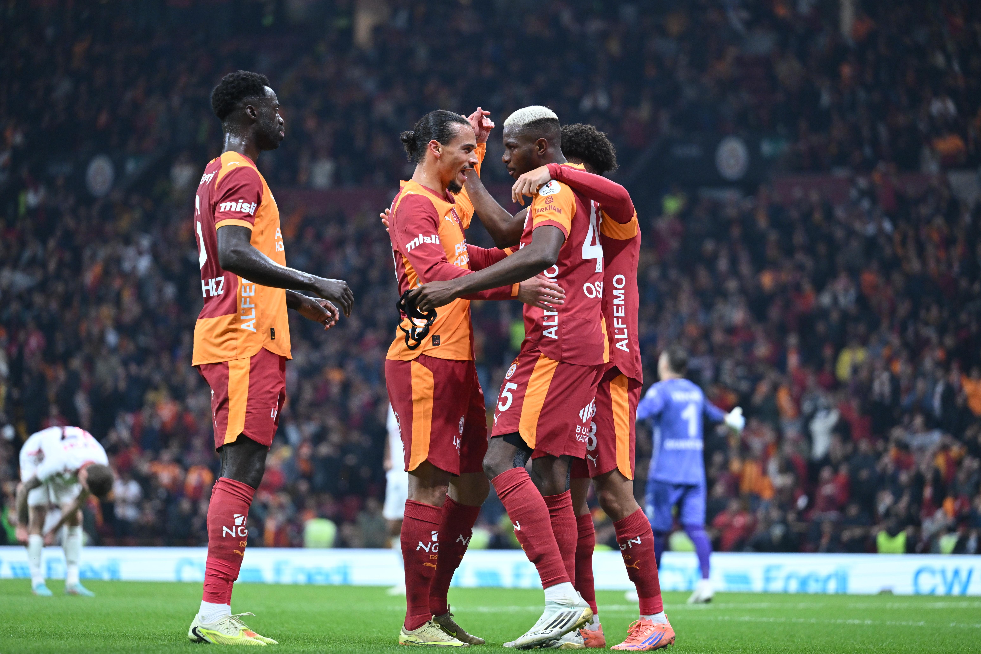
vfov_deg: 9.5
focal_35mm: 145
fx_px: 3951
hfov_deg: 14.2
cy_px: 327
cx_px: 490
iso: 2500
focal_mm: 145
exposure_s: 1/1600
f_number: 2.8
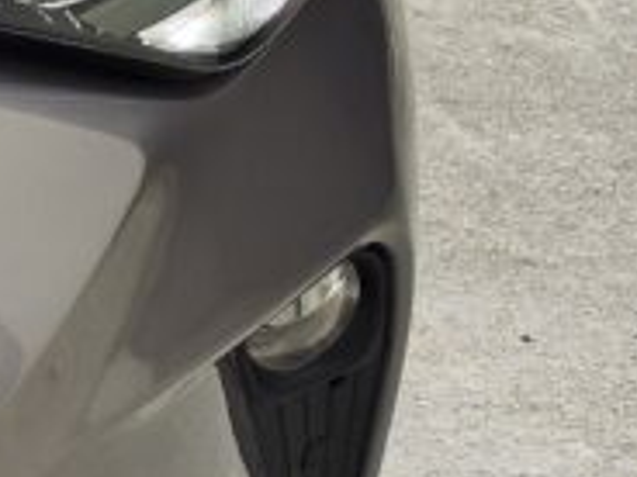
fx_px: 2760
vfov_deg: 9.8
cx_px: -1115
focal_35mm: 150
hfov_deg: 10.4
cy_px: -28
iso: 50
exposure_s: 1/185
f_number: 1.69
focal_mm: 7.01
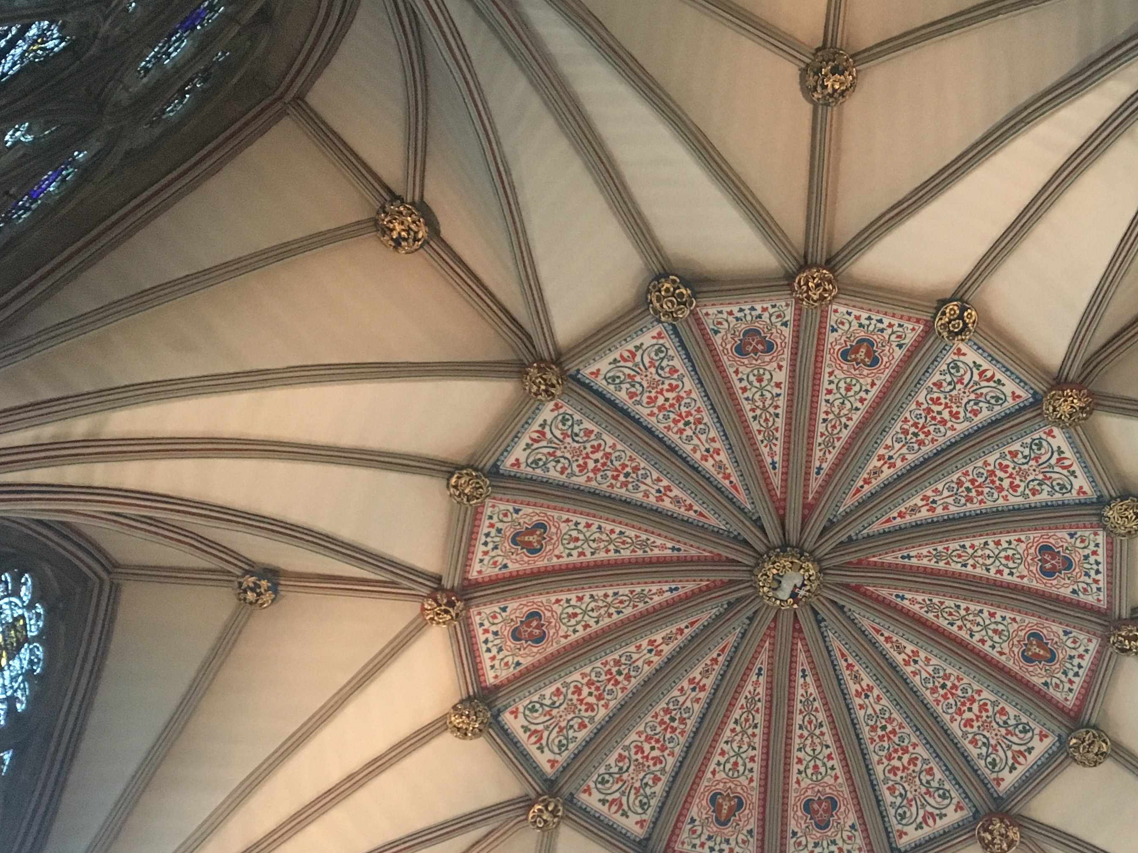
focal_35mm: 43
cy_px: 512
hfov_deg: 42.9
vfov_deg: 33.5
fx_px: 1414
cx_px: 807
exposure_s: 1/17
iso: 250
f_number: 2.2
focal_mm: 4.15
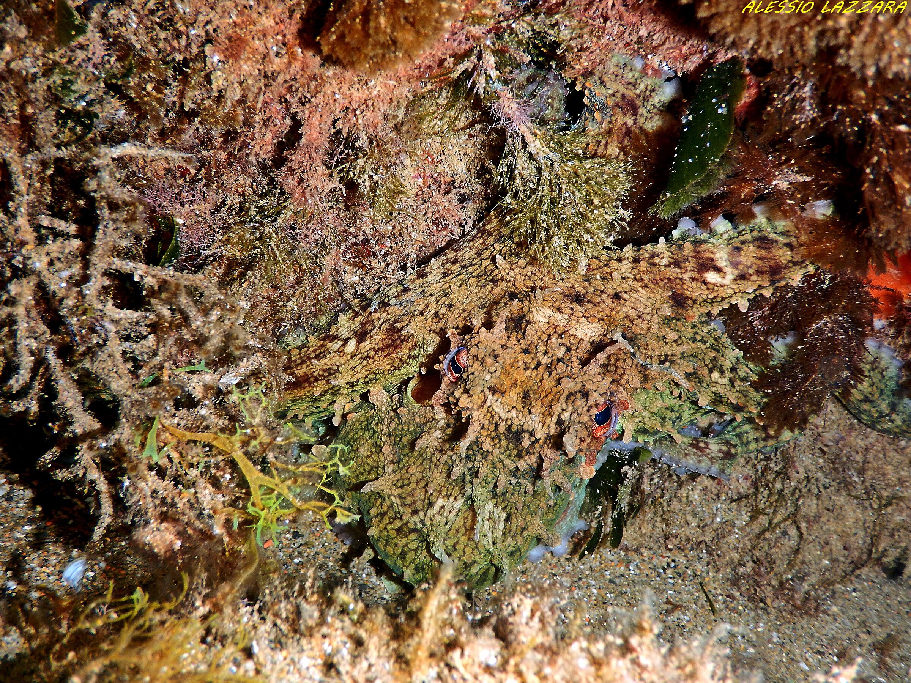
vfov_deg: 41.8
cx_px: 456
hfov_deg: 54.0
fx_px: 895
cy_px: 342
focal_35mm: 34
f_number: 4.2
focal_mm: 6.1
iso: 200
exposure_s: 1/30
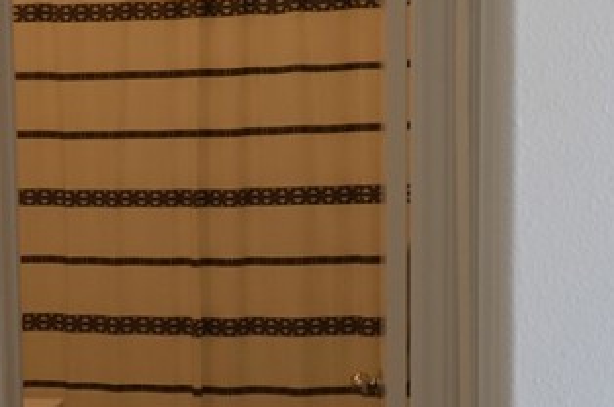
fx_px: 1498
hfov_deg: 22.3
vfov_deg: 15.4
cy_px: 274
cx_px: 0
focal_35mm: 88
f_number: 5
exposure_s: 1/100
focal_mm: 18
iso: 400
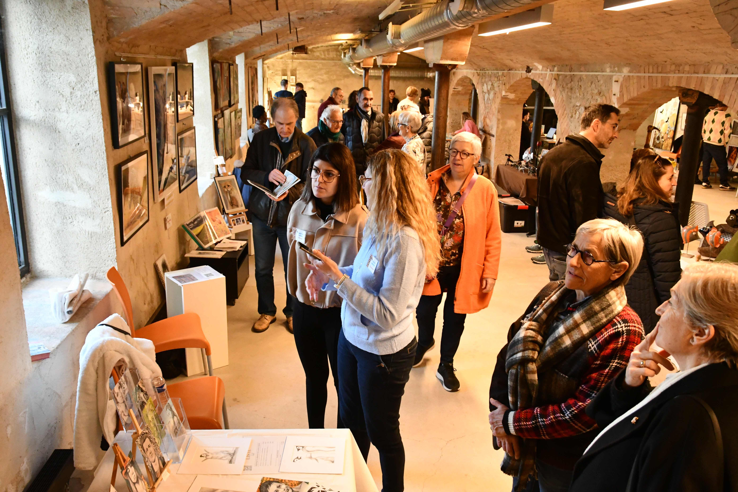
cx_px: 369
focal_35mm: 30
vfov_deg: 43.6
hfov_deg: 61.9
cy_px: 246
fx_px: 615
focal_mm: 20
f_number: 5.6
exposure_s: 1/80
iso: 4000
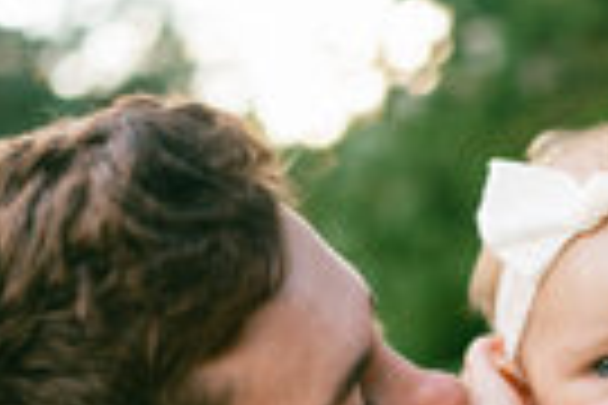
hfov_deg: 18.9
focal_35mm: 104
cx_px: 671
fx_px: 1756
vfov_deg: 12.8
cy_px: 515
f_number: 1.4
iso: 100
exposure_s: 1/320
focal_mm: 35
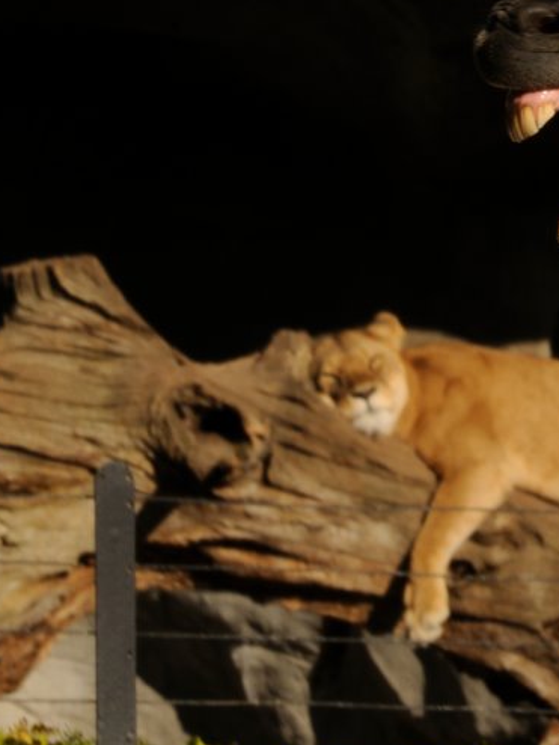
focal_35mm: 1049
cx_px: 497
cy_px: 201
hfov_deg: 1.4
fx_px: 22567
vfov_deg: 1.9
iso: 200
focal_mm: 300
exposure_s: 1/60
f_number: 32
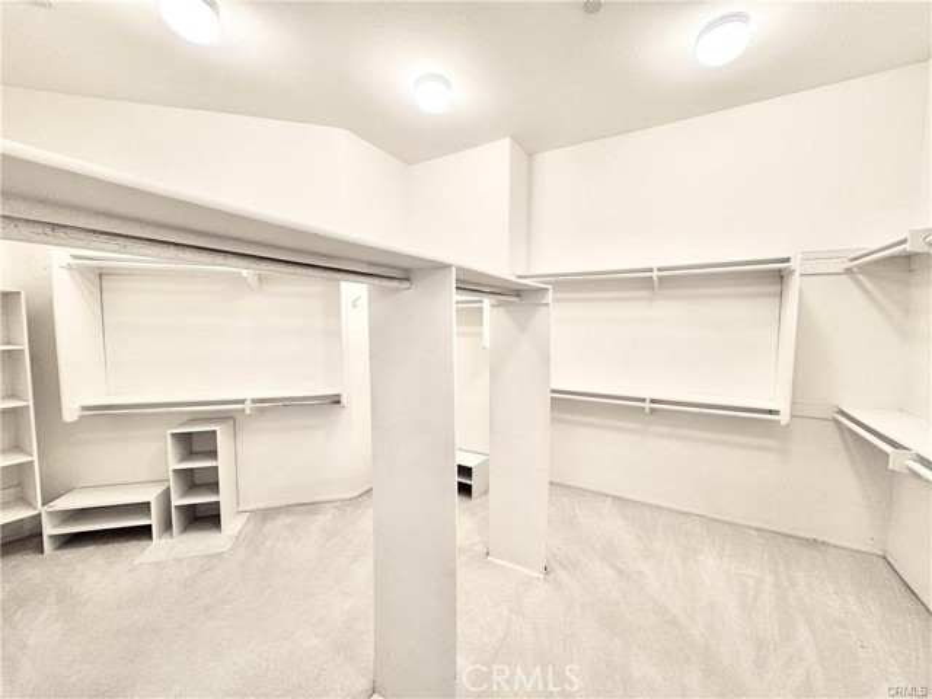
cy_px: 350
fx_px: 377
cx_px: 466
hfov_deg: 102.1
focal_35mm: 14
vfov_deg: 85.7
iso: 80
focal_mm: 2.22
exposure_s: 1/120
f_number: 2.2
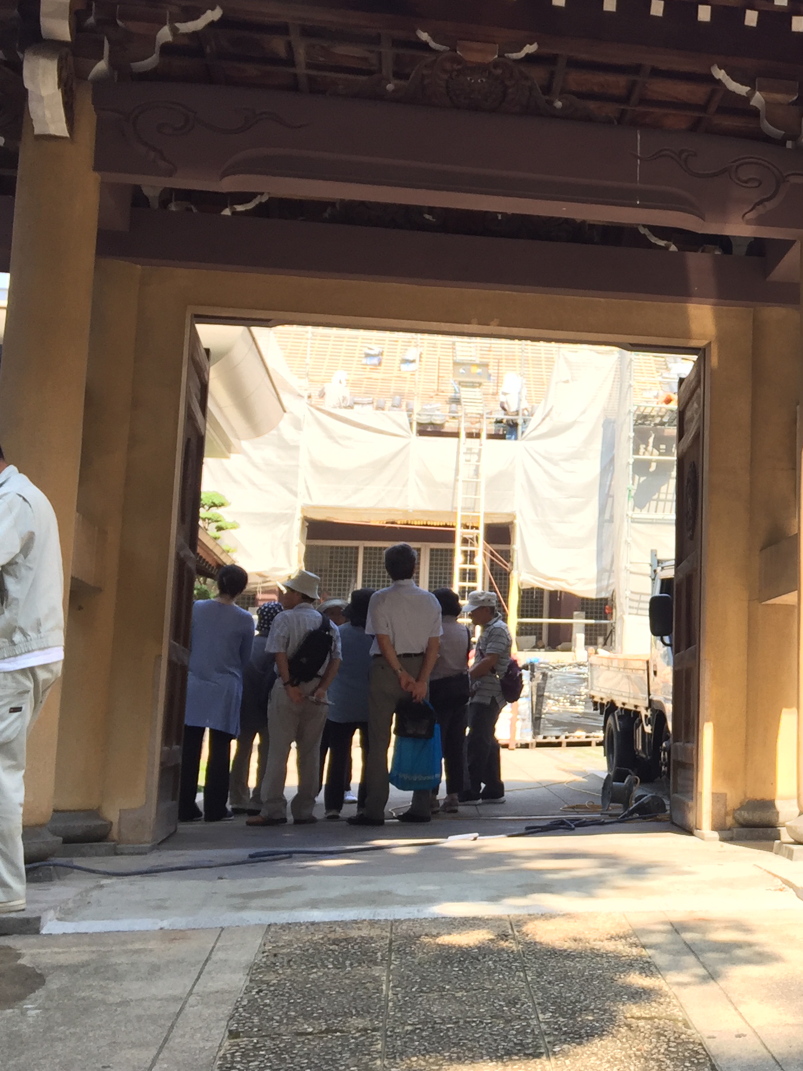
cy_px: 484
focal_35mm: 52
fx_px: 1608
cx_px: 859
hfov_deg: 26.1
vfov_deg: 36.8
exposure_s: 1/253
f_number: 2.2
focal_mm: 4.15
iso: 32
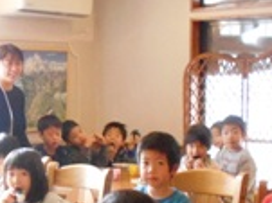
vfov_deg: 18.5
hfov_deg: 25.4
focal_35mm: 77
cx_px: 130
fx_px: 605
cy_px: 212
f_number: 3.2
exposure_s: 1/40
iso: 800
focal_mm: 4.6
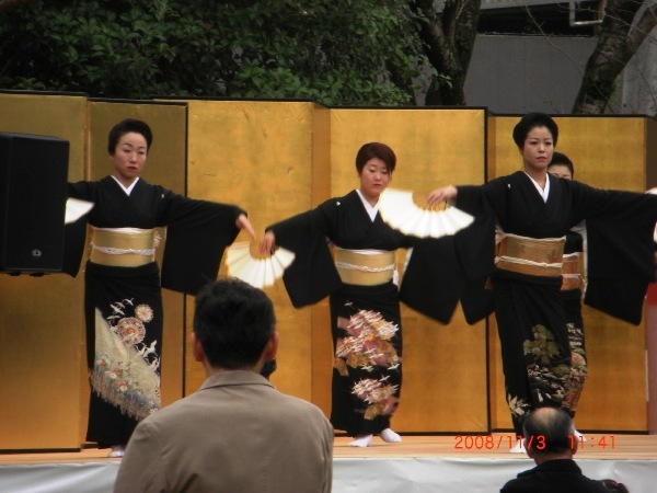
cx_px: 328
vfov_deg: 5.6
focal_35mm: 266
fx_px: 5049
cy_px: 246
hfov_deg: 7.4
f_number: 6.5
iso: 64
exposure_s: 1/60
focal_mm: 44.1
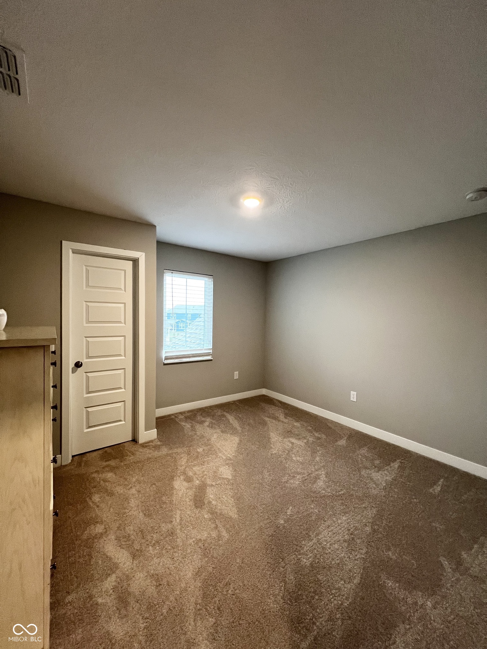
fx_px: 244
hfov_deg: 89.9
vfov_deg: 106.2
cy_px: 324
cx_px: 244
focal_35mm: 13
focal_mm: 1.57
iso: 320
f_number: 1.8
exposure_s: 1/60
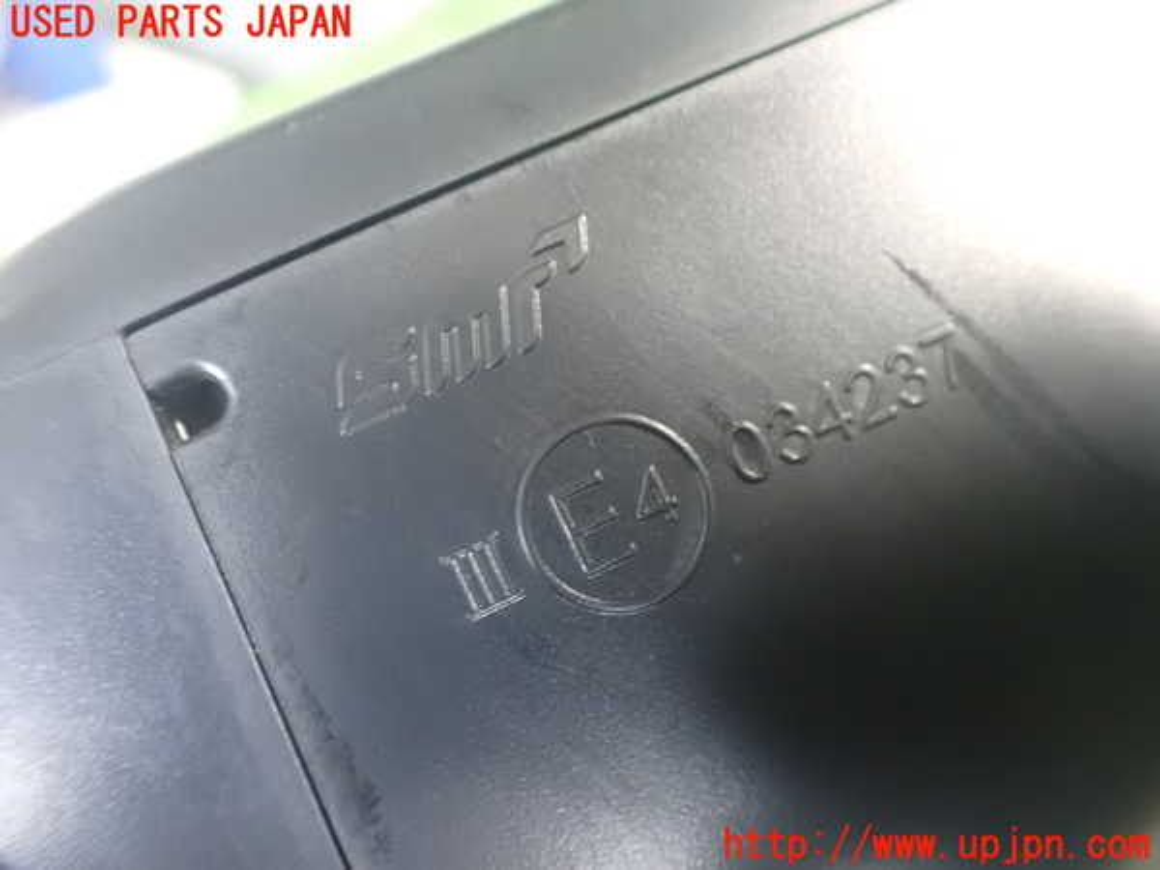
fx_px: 1005
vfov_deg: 46.8
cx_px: 580
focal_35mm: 30
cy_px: 435
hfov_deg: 60.0
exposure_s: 1/25
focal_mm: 5.4
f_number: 2.3
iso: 1600
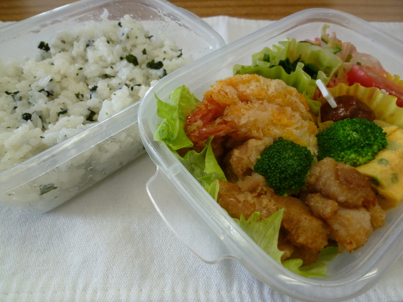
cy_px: 151
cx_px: 202
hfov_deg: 71.6
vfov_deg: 56.8
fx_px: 279
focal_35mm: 24
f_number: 2.2
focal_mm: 4.3
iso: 80
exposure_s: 1/60
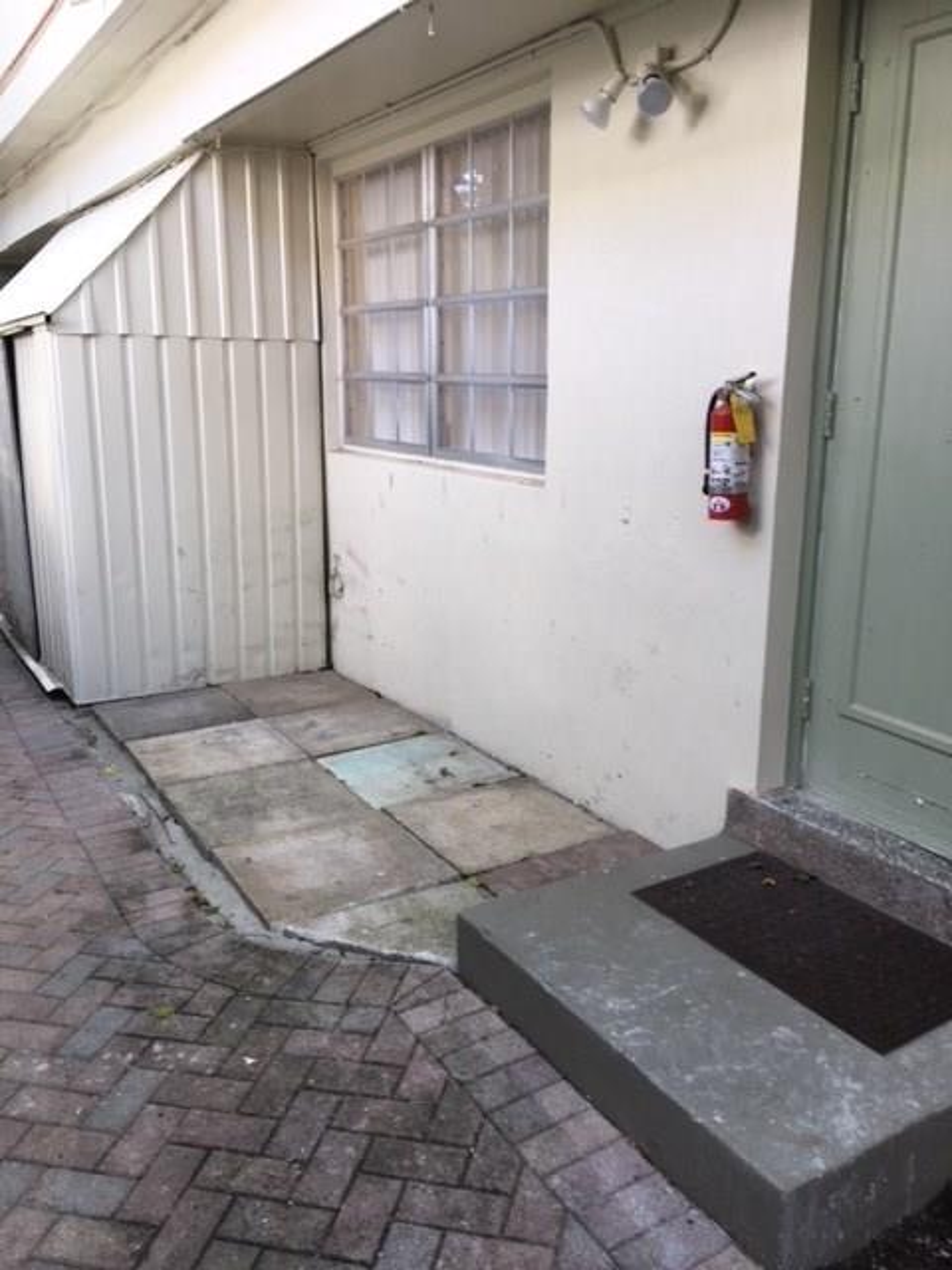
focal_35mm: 29
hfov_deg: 48.2
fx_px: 1063
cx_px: 476
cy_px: 635
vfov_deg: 61.7
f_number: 2.2
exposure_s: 1/120
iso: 40
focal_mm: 4.15
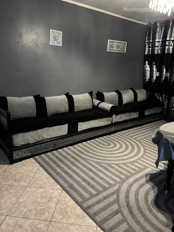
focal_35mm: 26
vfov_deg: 67.3
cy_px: 116
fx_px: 174
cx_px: 87
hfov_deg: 53.1
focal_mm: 5.96
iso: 640
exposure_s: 1/25
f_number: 1.6
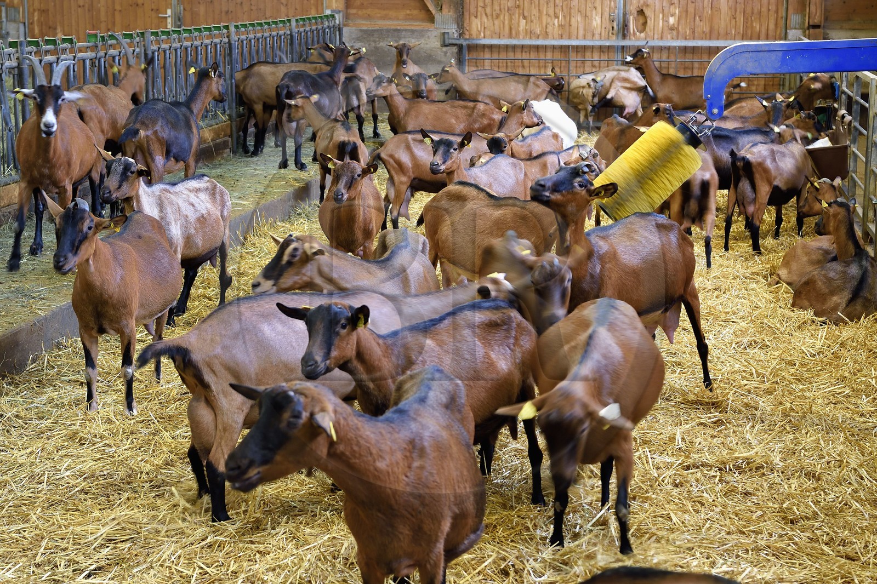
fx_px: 1705
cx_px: 438
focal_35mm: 70
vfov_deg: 19.4
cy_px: 292
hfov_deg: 28.8
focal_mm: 70
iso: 1600
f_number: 6.3
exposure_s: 1/13
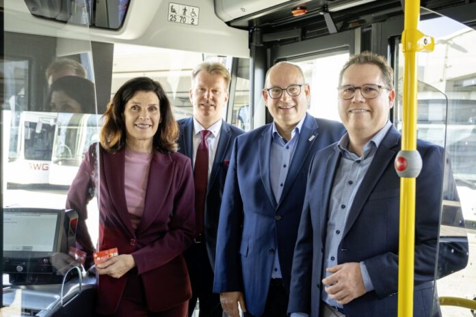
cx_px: 238
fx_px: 489
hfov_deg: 51.9
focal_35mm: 37
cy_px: 158
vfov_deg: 35.9
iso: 400
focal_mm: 24.7
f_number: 4
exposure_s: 1/50
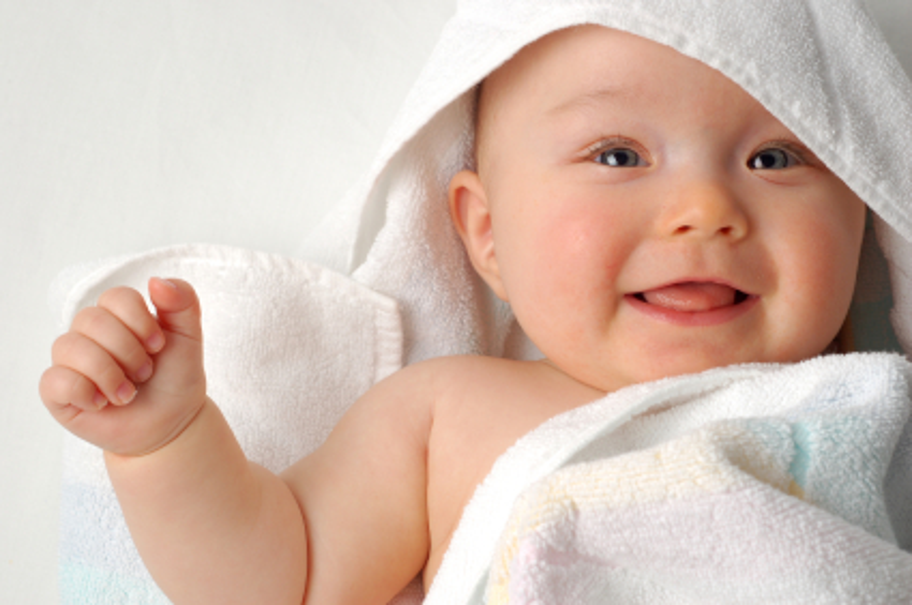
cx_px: 456
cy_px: 302
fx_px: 1897
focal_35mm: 75
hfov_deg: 27.0
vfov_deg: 18.1
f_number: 8
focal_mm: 50
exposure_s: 1/125
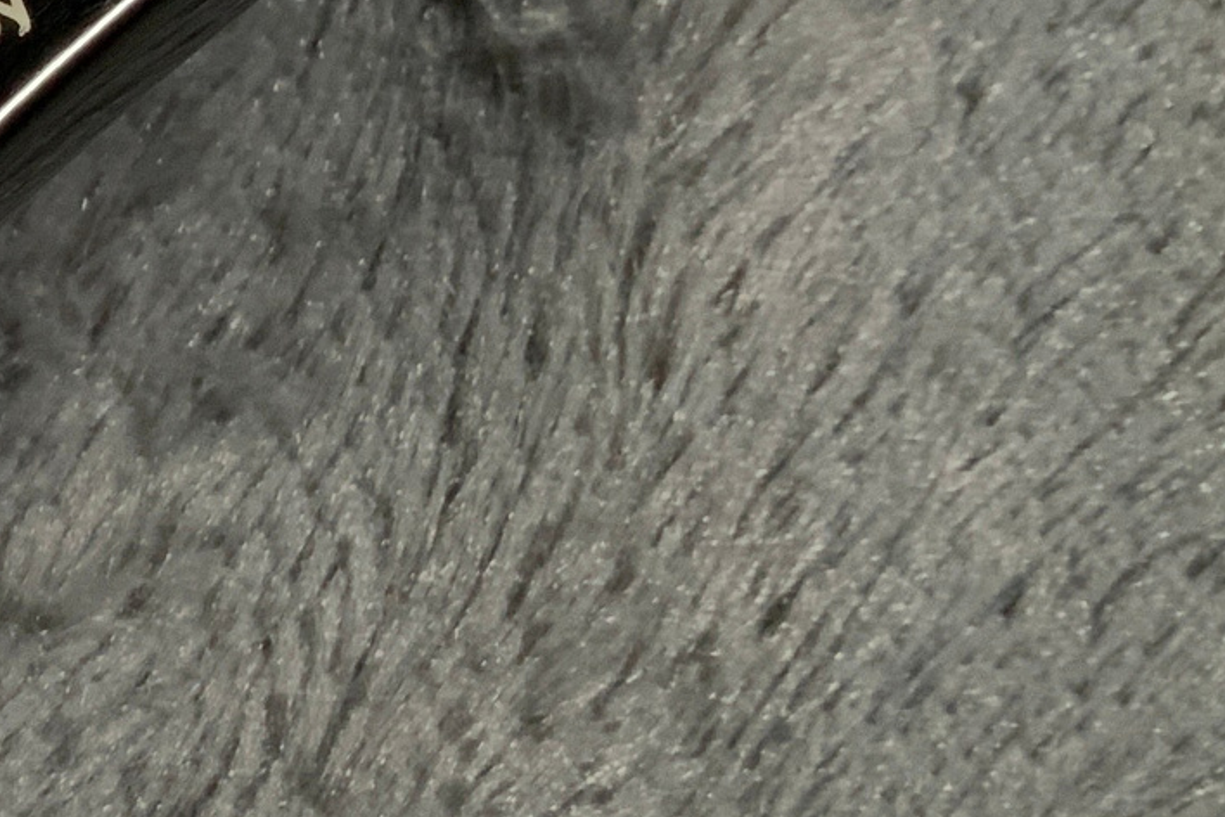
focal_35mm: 109
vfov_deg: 12.6
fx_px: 3709
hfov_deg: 16.2
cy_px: 391
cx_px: -893
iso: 64
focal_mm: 3
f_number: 1.8
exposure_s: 1/104
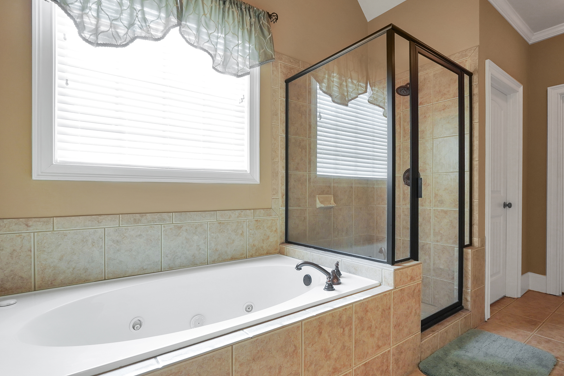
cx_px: 299
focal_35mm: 18
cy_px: 187
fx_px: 282
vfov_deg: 67.4
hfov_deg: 89.9
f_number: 4
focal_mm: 10
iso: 250
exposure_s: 1/60
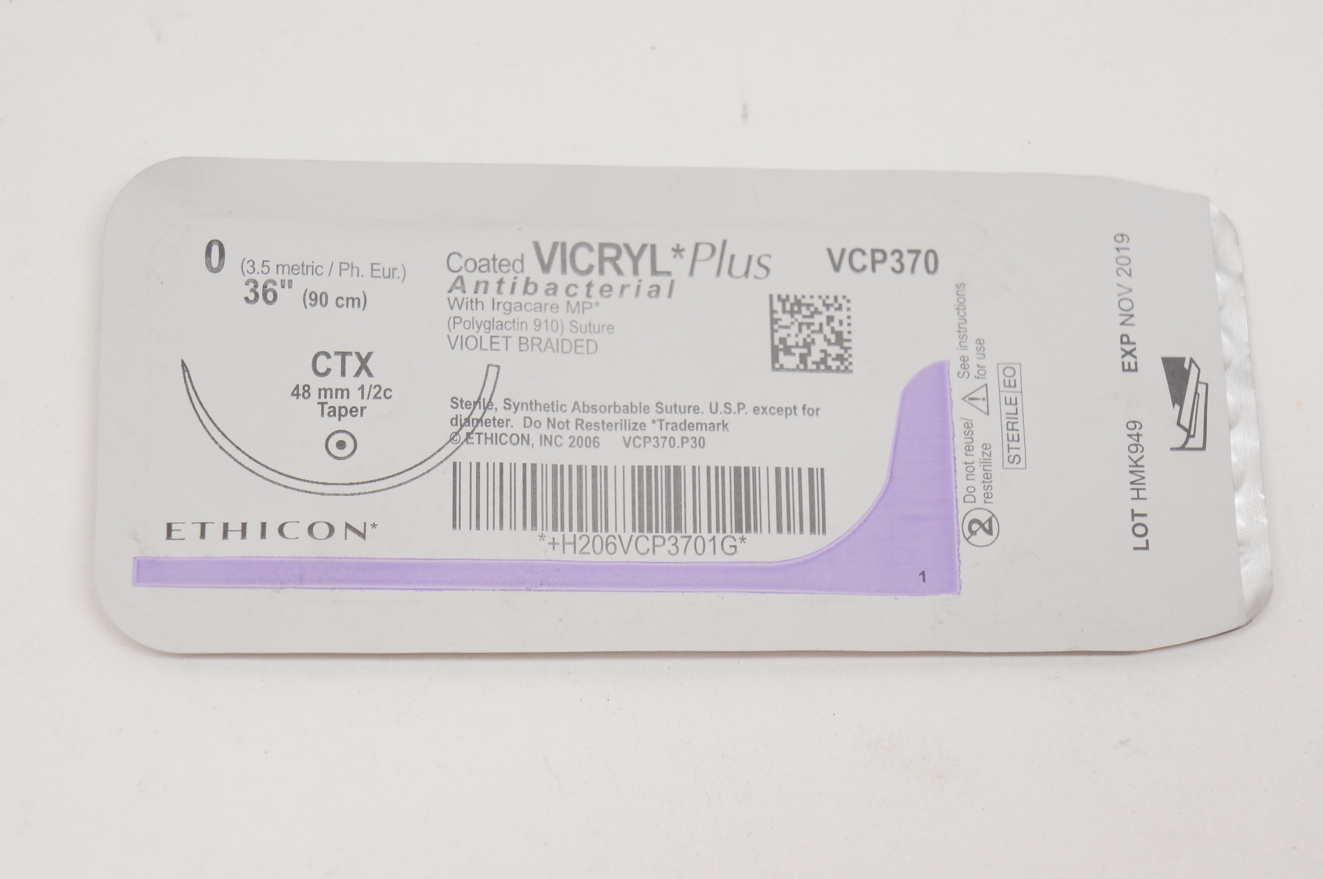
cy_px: 440
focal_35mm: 82
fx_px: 3029
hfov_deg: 24.6
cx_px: 662
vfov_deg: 16.5
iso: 800
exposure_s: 1/125
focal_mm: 55
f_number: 7.1
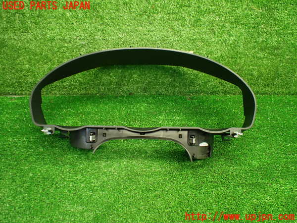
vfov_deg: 46.8
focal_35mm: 30
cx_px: 148
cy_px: 112
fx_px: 257
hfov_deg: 60.0
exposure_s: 1/80
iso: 800
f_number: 2.3
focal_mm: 5.4
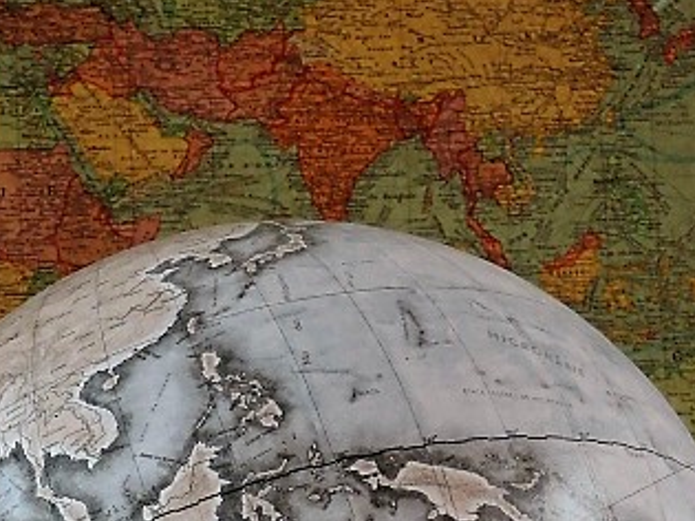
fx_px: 2870
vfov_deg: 10.1
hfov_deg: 13.5
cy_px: 717
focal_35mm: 143
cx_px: -90
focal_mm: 9.6
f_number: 3.7
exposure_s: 1/50
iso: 140
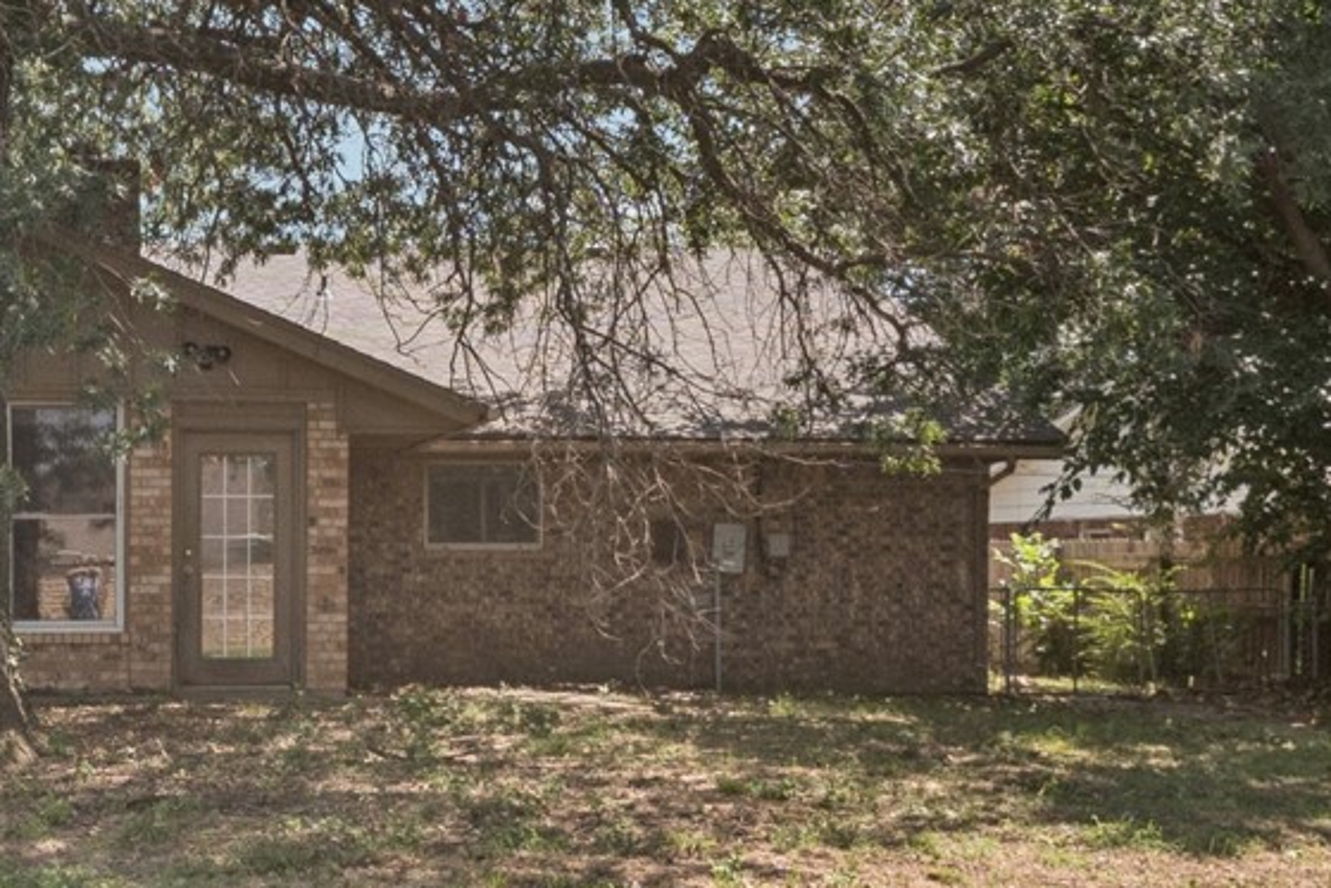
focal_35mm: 51
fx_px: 1886
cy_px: 539
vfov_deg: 26.4
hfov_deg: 38.0
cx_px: 348
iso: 640
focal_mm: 14
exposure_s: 1/500
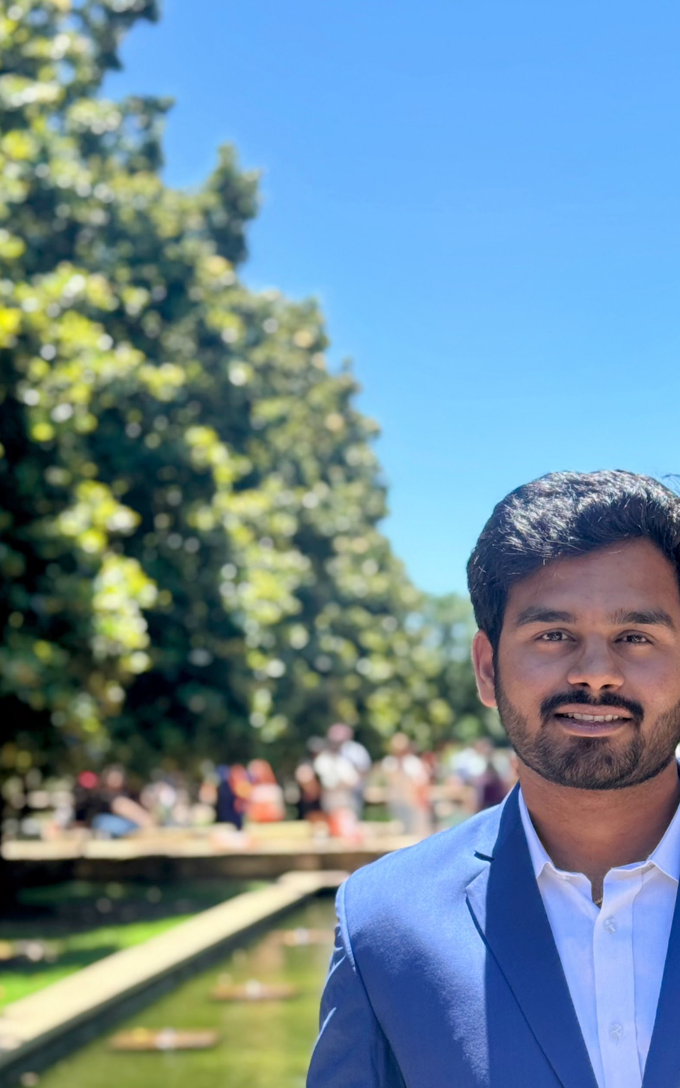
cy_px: 858
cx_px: 650
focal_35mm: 82
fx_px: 2431
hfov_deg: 15.7
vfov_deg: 24.8
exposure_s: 1/1133
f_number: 1.78
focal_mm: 6.76
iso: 64
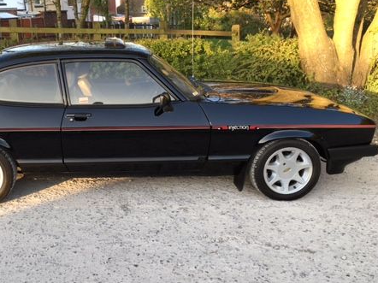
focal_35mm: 42
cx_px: 122
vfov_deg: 34.3
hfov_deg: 44.1
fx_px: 458
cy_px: 127
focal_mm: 4.15
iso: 25
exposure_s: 1/100
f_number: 2.2
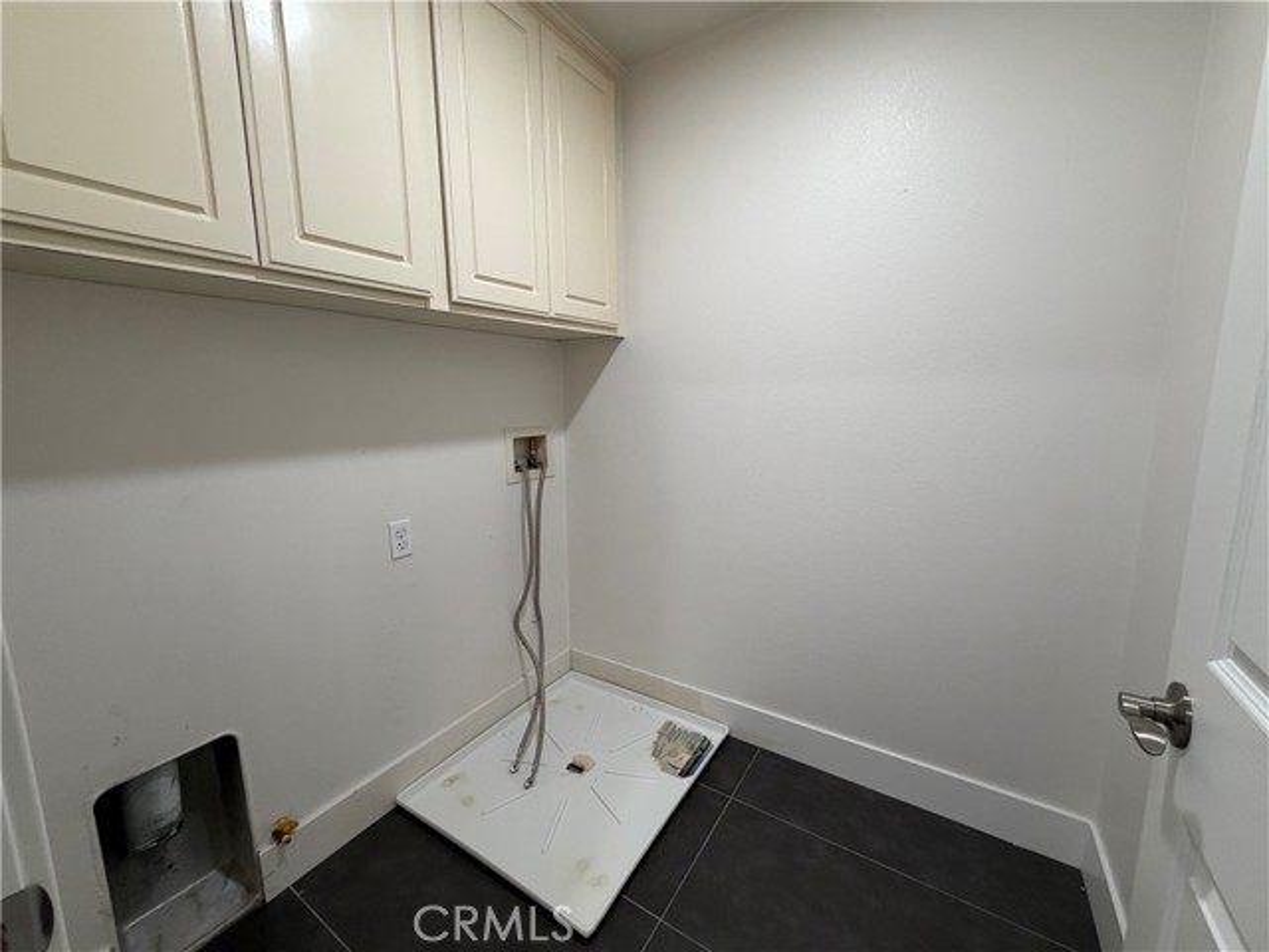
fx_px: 513
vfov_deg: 85.7
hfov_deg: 102.1
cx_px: 634
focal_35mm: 14
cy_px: 476
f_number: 2.2
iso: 250
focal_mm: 2.22
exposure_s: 1/120
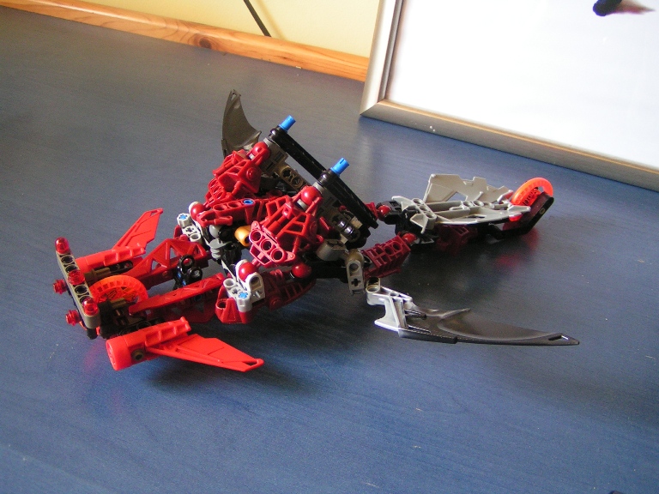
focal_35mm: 38
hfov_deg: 49.0
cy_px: 247
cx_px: 330
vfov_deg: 37.7
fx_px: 723
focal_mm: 5.8
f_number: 2.8
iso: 160
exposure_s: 1/40
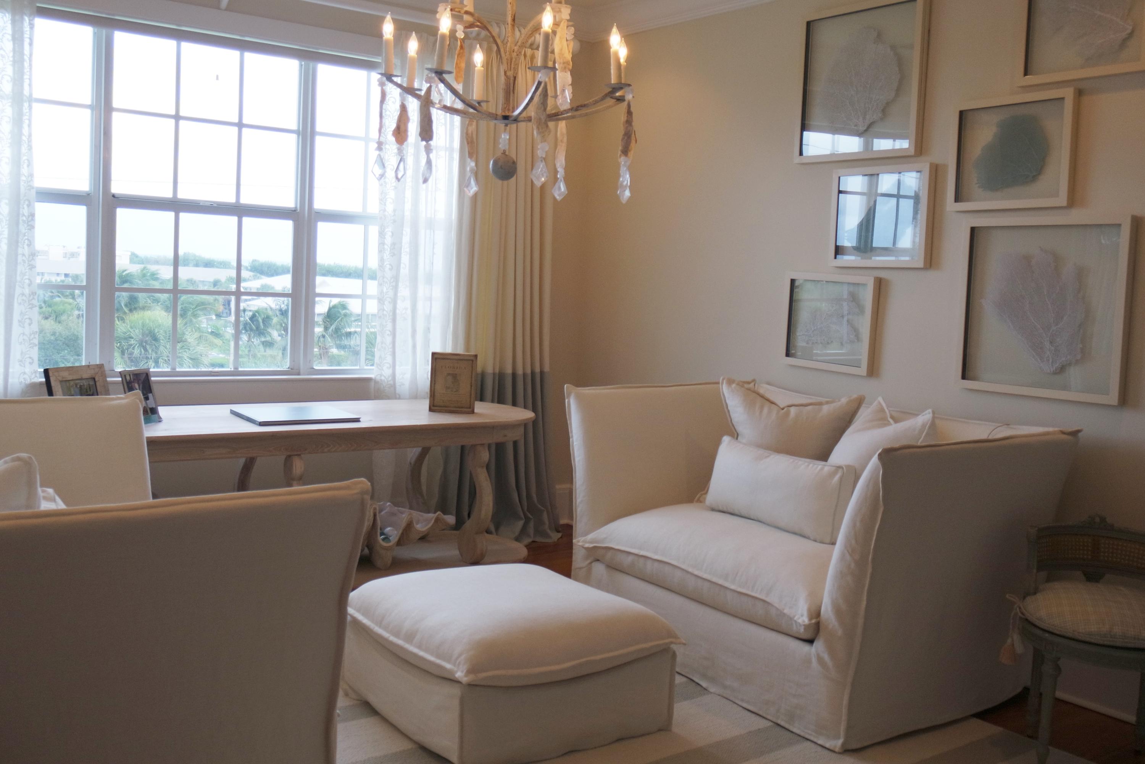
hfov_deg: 54.4
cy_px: 382
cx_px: 572
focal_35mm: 35
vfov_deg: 37.9
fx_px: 1113
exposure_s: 1/60
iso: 400
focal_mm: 13
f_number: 4
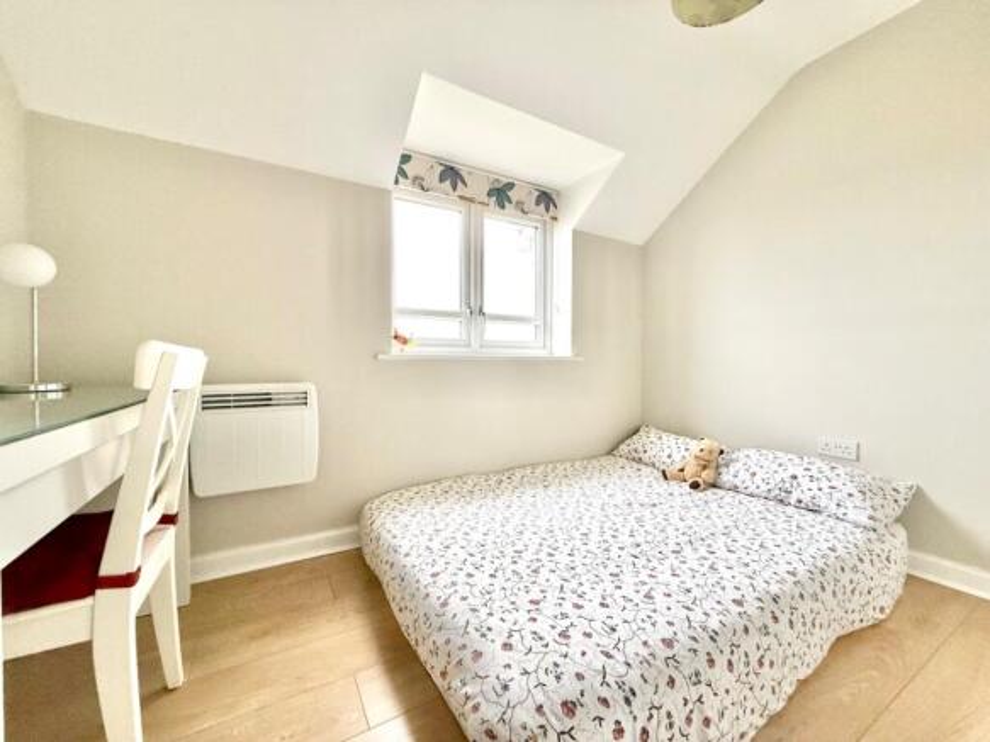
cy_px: 371
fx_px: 400
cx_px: 495
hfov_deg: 102.1
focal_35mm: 14
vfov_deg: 85.7
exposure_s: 1/99
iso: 200
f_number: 2.2
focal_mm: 2.22
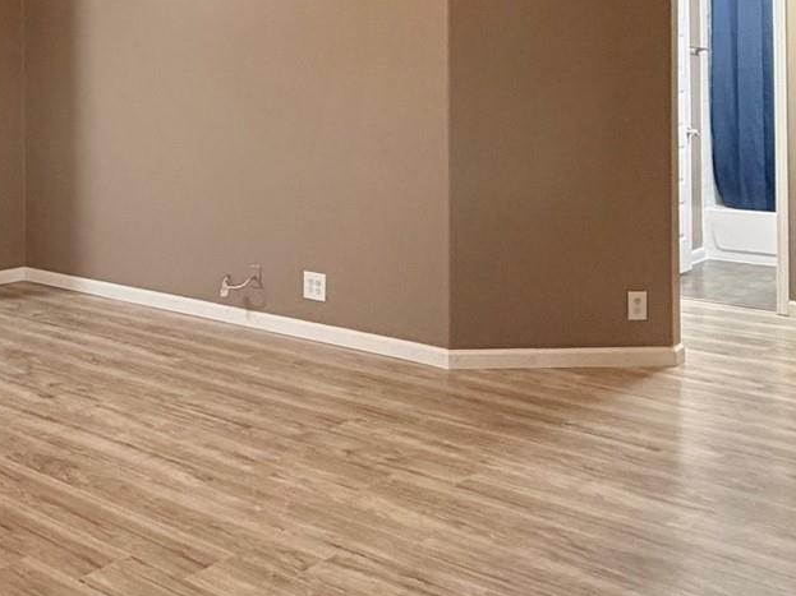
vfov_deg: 30.3
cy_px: 78
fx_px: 1058
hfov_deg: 40.5
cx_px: 234
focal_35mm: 46
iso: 400
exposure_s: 1/60
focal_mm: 2.22
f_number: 2.2
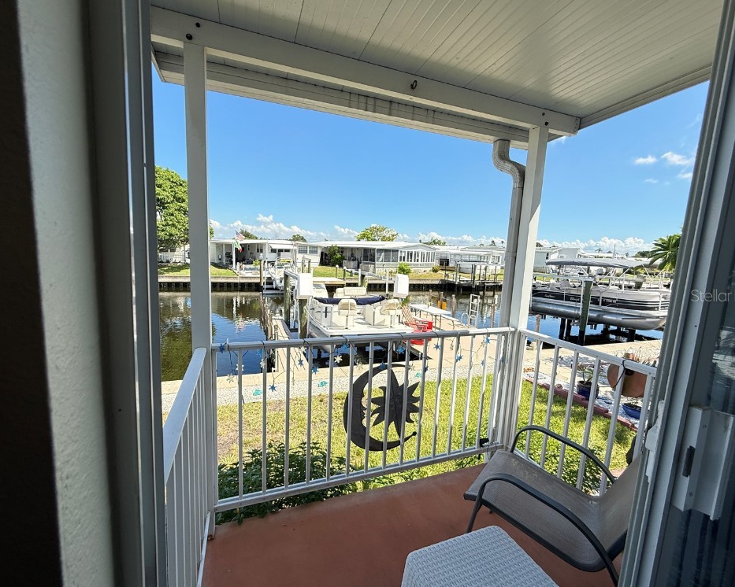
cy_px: 295
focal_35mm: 15
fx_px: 326
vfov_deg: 84.0
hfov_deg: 96.8
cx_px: 362
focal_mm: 2.22
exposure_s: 1/1211
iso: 64
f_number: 2.2
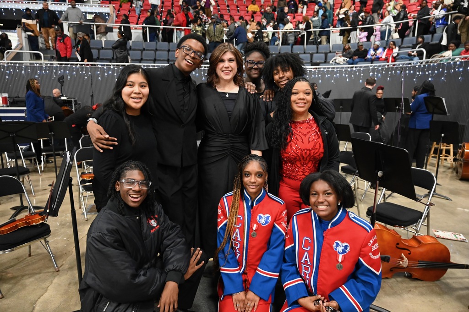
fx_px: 312
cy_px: 156
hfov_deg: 73.8
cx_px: 234
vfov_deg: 53.1
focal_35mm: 24
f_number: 4
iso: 5600
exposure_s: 1/60
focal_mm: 24
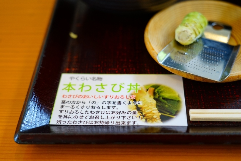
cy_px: 80
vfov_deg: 25.5
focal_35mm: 53
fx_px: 355
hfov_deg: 37.5
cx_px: 120
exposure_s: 1/60
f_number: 4
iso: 1000
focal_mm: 53
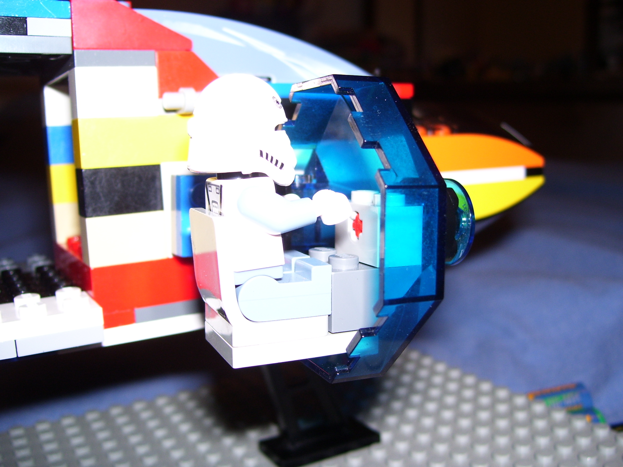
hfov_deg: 50.1
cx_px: 312
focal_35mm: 37
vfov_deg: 38.7
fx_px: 666
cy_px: 234
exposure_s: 1/60
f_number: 2.7
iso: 80
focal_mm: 6
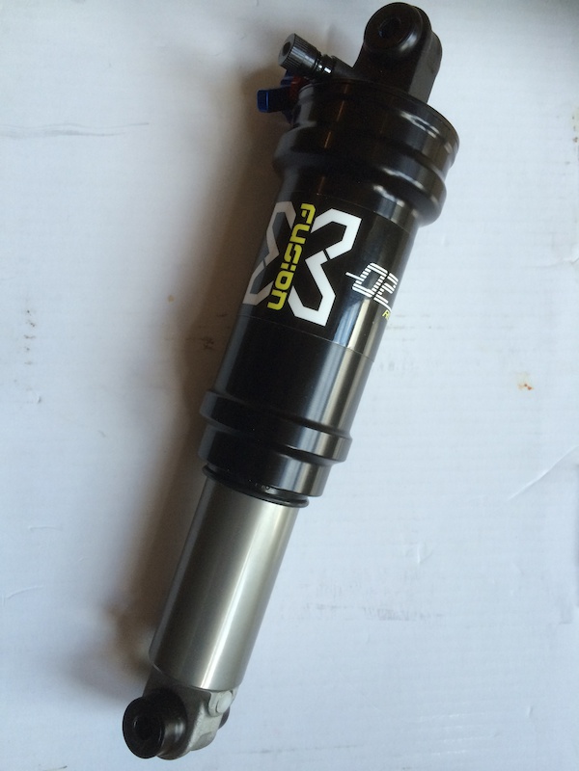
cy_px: 386
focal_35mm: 29
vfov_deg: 61.7
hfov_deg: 48.2
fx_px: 647
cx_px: 290
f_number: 2.2
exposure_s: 1/30
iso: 40
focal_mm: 4.15
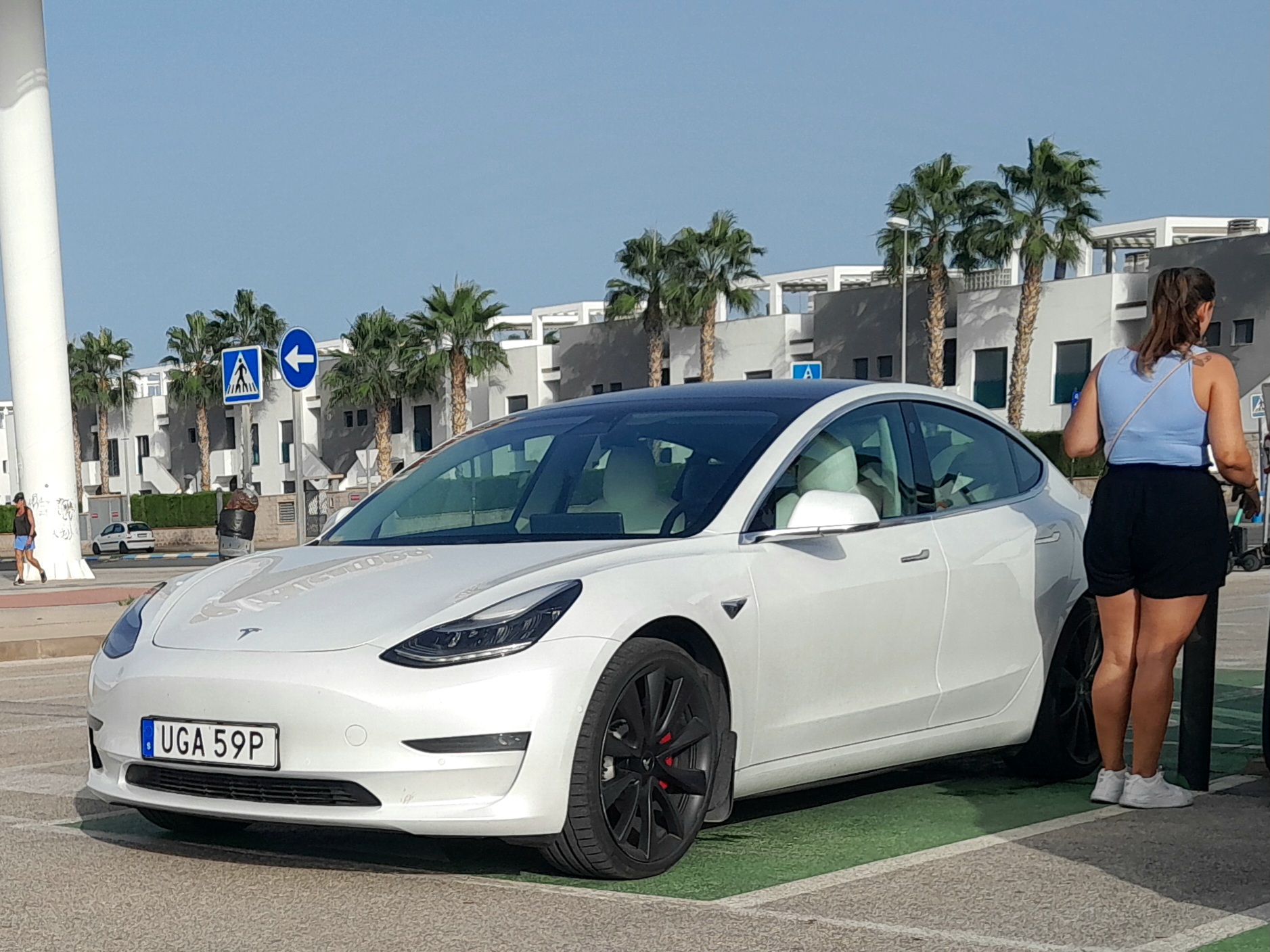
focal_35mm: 27
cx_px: 635
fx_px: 991
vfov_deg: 51.4
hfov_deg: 65.3
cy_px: 476
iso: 40
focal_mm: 4
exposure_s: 1/667
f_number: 1.8
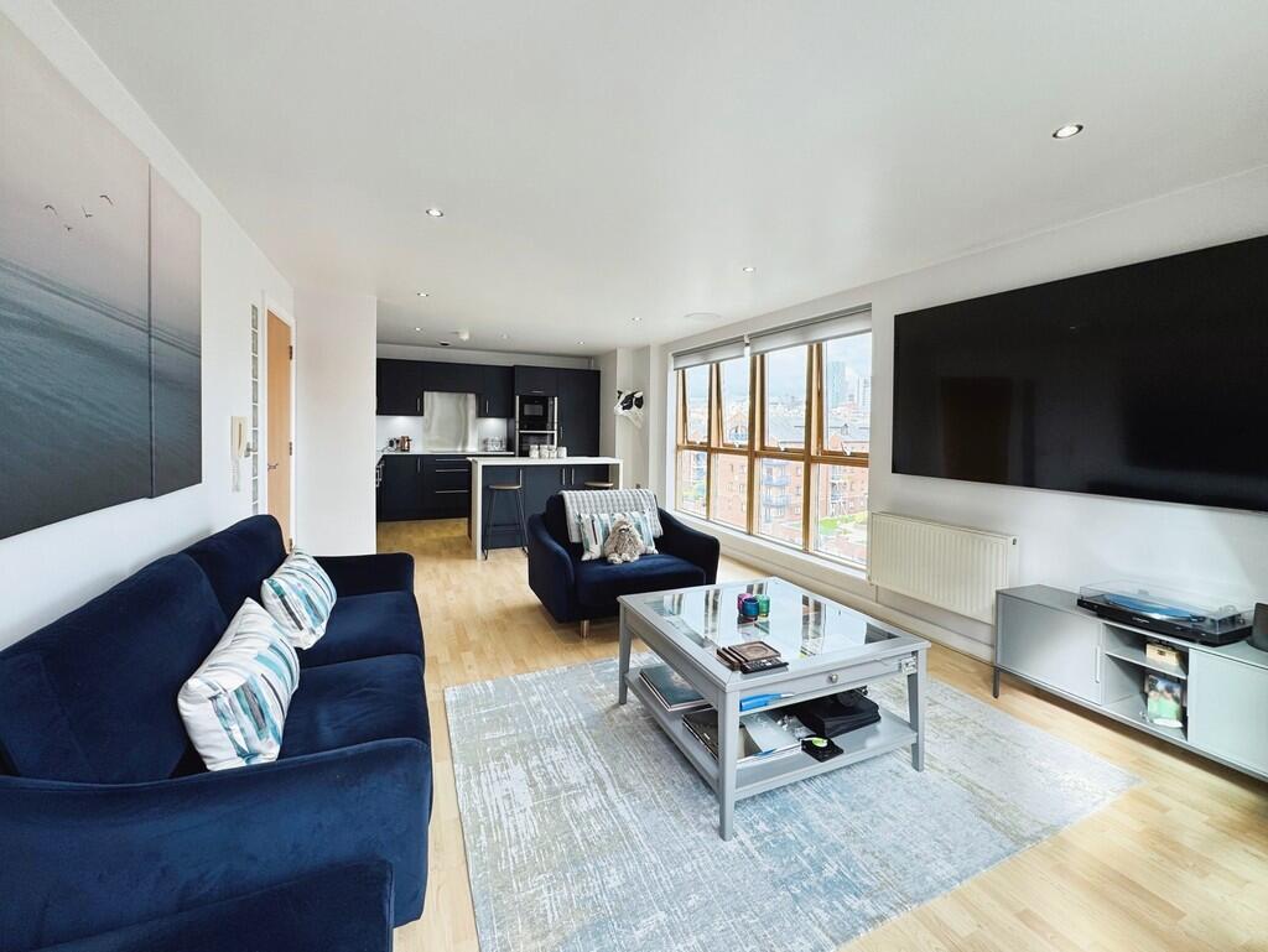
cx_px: 634
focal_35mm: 14
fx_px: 513
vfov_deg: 85.7
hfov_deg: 102.0
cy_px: 476
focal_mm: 2.22
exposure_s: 1/99
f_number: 2.2
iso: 40
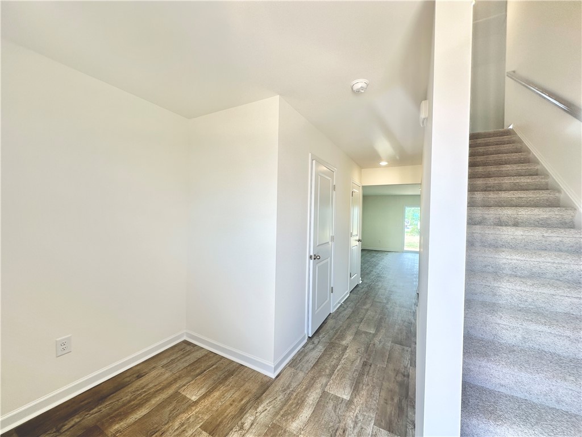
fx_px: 235
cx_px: 291
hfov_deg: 102.1
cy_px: 218
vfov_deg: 85.7
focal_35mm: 14
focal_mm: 2.22
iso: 40
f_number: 2.2
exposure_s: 1/133
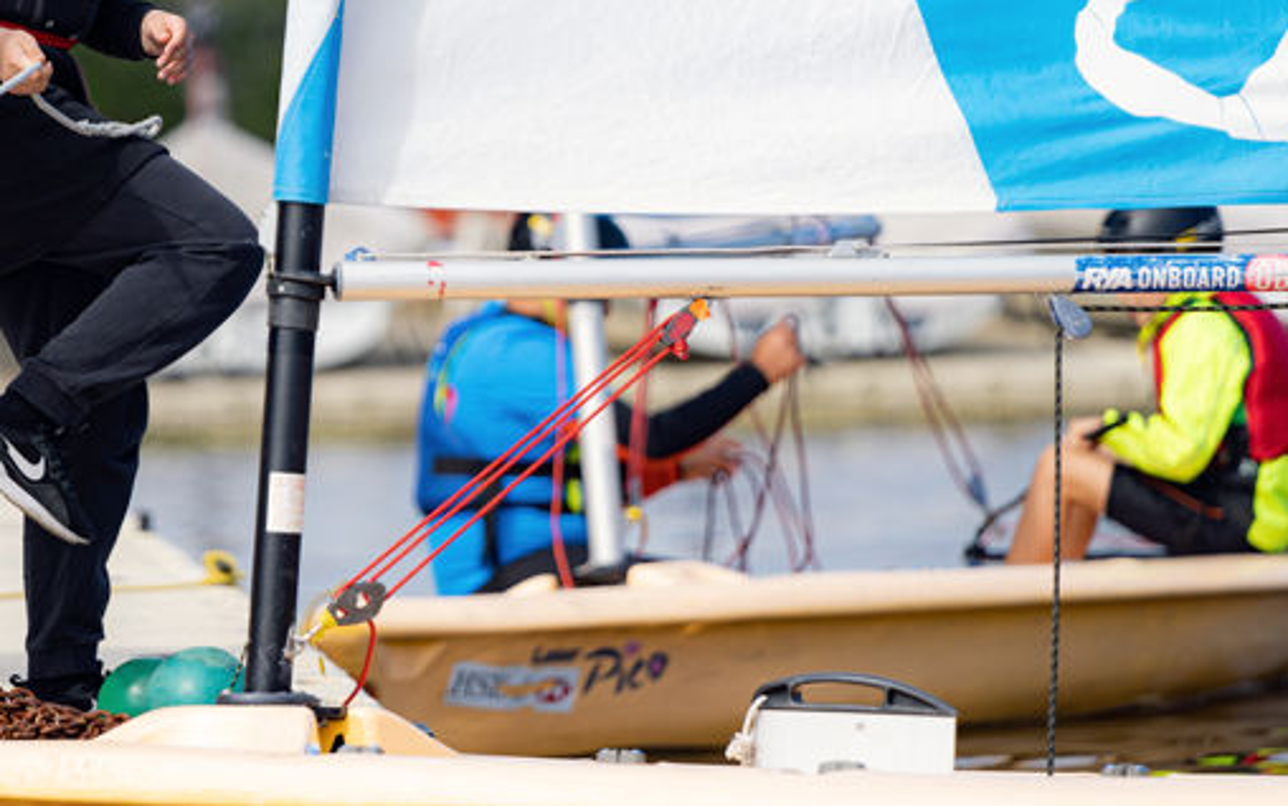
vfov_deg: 3.6
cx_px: 237
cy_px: 229
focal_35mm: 370
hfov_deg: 5.7
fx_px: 12994
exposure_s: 1/1250
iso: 100
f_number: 2.8
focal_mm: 200
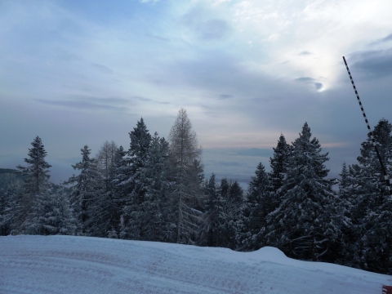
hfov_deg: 69.4
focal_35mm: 25
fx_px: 283
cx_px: 196
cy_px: 147
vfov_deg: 54.9
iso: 80
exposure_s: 1/400
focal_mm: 4.1
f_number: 4
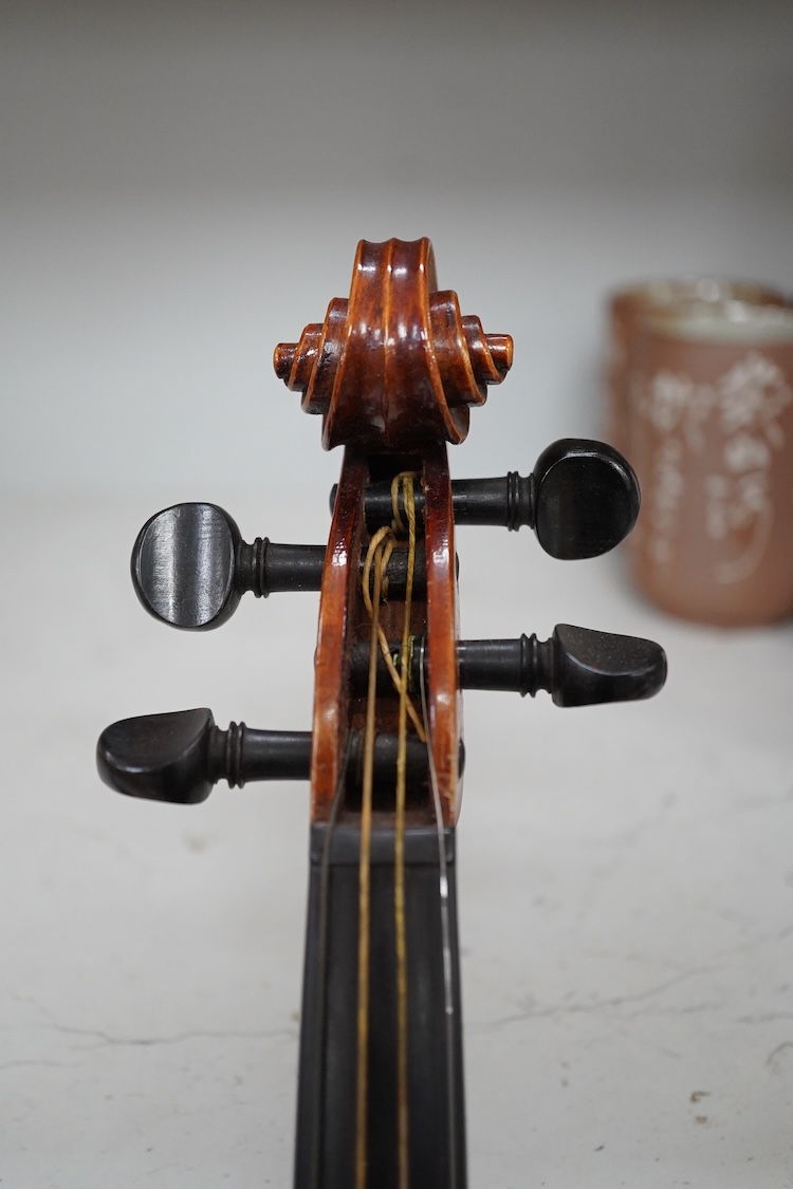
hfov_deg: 29.9
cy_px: 594
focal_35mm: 45
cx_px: 396
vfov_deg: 43.6
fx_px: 1487
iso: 2000
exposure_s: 1/200
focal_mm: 30
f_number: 4
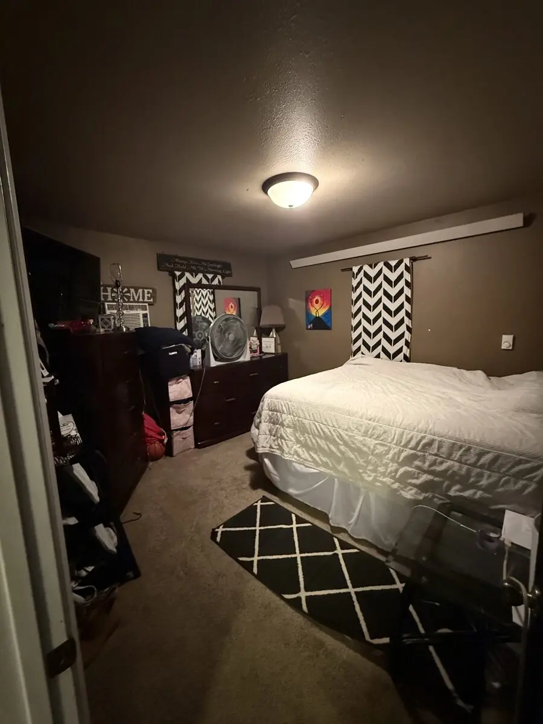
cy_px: 362
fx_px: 293
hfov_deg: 85.7
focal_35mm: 14
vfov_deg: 102.1
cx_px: 272
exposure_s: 1/40
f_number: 2.2
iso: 1600
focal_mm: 2.22
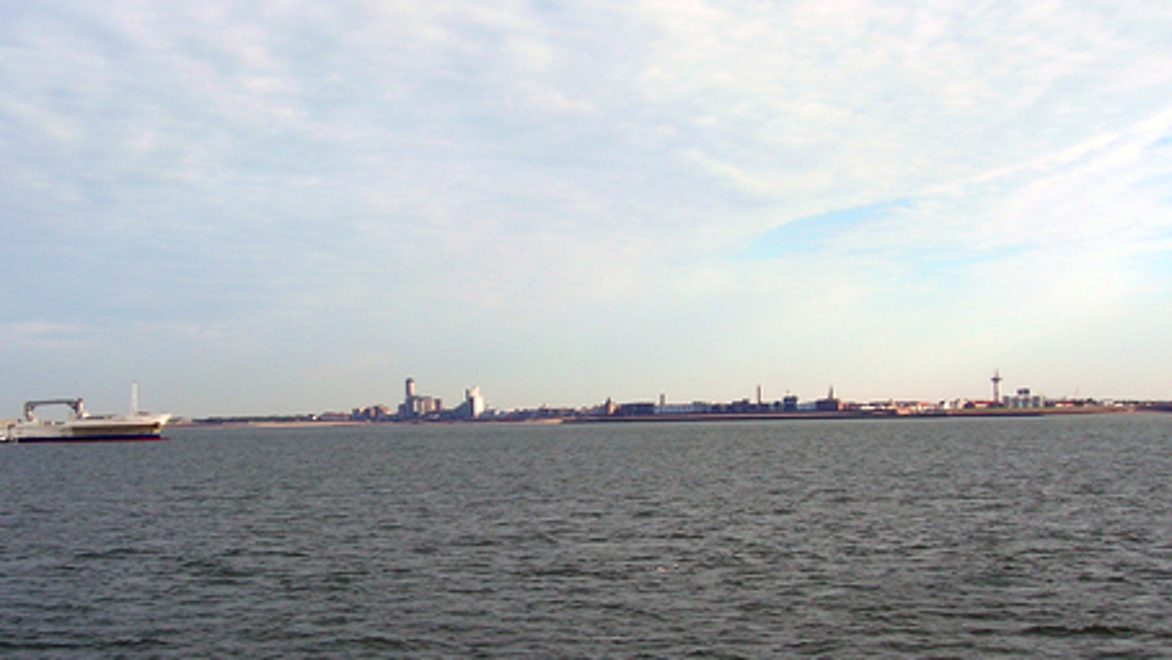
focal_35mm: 49
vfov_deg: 24.4
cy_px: 415
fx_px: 1523
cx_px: 510
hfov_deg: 42.0
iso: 50
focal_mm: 5.7
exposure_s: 1/310
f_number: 4.9
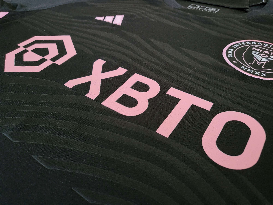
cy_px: 102
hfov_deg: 67.3
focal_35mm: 26
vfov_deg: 53.1
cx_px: 136
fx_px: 205
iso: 160
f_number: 1.8
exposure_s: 1/100
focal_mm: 4.25
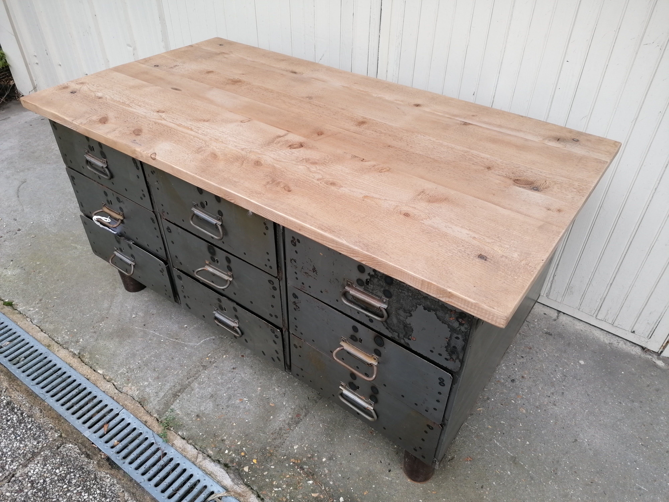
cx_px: 334
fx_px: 522
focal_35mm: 27
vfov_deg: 51.4
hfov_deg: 65.3
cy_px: 251
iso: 50
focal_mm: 4.75
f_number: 1.8
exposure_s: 1/175
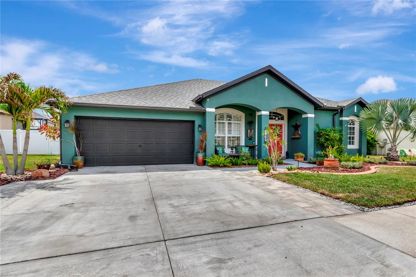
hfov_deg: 100.4
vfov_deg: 77.3
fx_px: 173
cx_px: 208
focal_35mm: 15
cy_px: 138
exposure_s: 1/1250
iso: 500
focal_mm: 10
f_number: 7.1
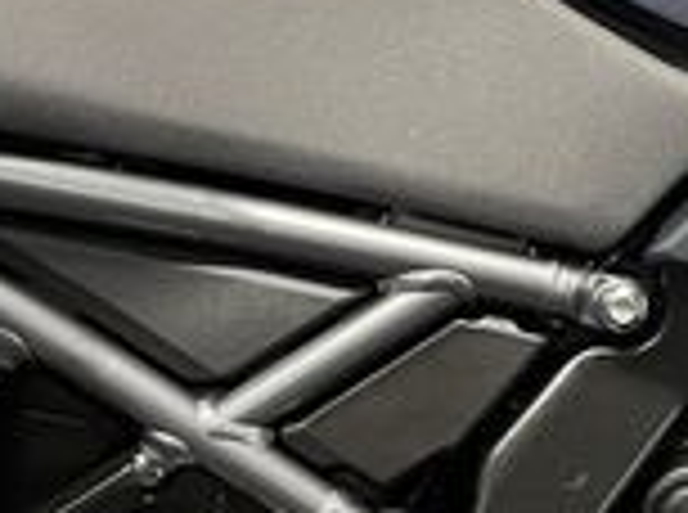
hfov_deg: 17.5
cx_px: 733
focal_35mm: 109
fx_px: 2161
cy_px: 513
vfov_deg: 13.3
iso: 500
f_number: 1.6
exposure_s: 1/50
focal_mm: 5.1
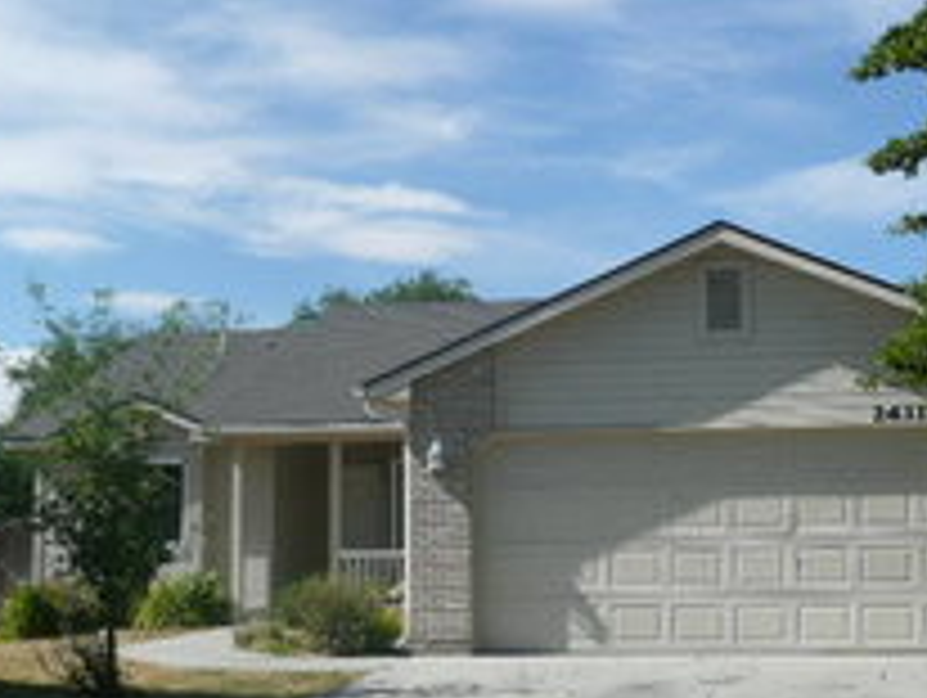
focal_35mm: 57
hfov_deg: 33.6
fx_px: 1528
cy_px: 329
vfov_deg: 25.7
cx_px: 567
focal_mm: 4.6
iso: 100
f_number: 3.3
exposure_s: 1/1300
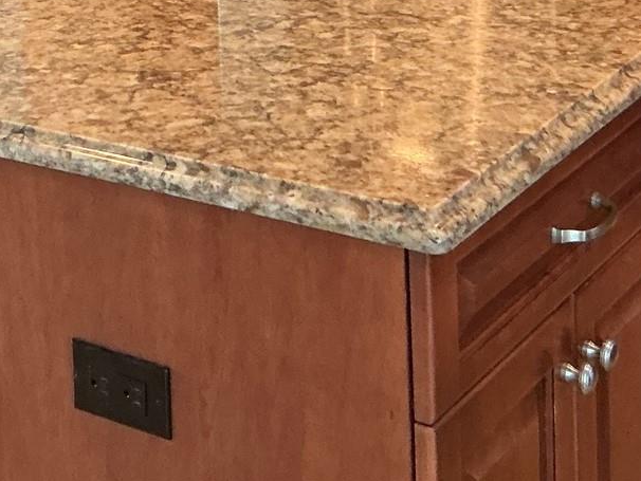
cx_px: 131
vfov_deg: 14.0
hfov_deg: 19.8
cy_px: -269
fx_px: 1815
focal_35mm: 98
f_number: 1.8
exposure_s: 1/60
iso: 160
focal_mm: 3
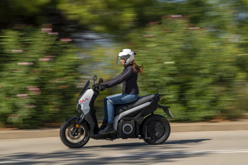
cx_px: 124
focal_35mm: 150
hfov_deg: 13.7
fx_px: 1033
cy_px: 82
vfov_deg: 9.1
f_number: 6.3
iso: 50
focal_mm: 150
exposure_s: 1/80
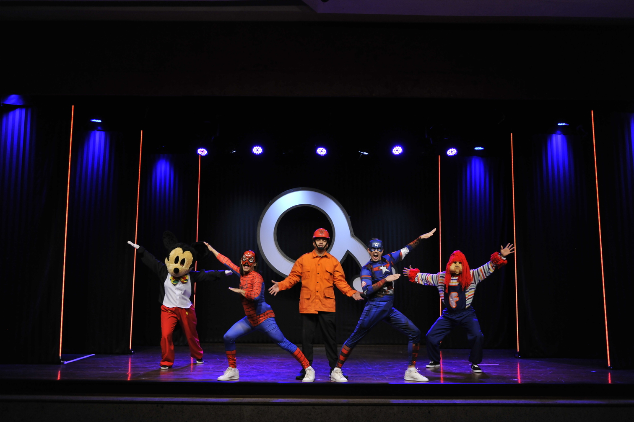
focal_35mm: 34
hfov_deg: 55.8
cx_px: 317
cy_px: 211
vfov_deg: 38.9
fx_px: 599
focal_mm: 34
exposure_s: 1/200
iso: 1250
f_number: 5
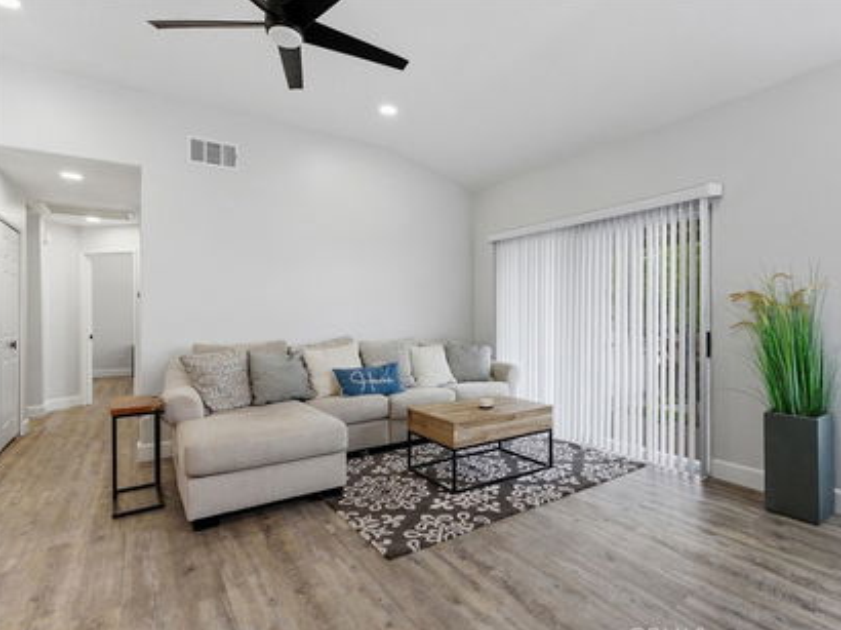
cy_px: 322
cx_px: 479
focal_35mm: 18
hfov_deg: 87.3
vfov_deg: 71.5
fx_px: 437
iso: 640
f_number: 9
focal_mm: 16
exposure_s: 1/640
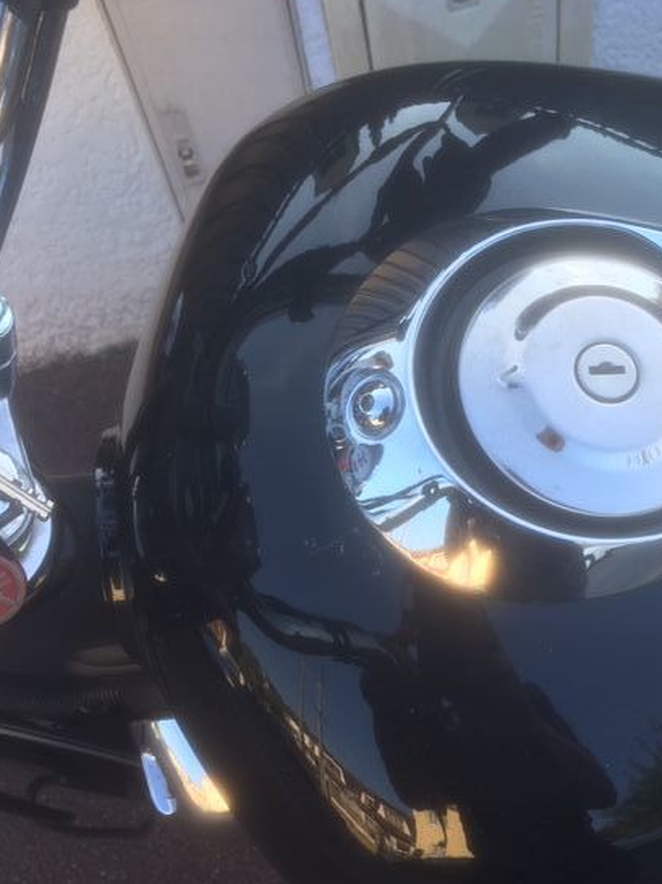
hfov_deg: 41.8
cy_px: 497
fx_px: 868
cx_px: 332
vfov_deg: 53.8
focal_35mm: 34
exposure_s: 1/130
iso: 25
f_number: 2.2
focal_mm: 4.15
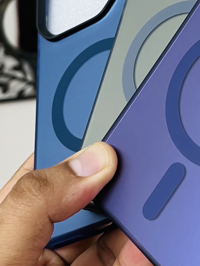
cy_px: -5
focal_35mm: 80
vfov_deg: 23.3
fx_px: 616
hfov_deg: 17.8
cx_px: 215
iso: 64
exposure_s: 1/50
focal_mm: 5.1
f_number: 1.6
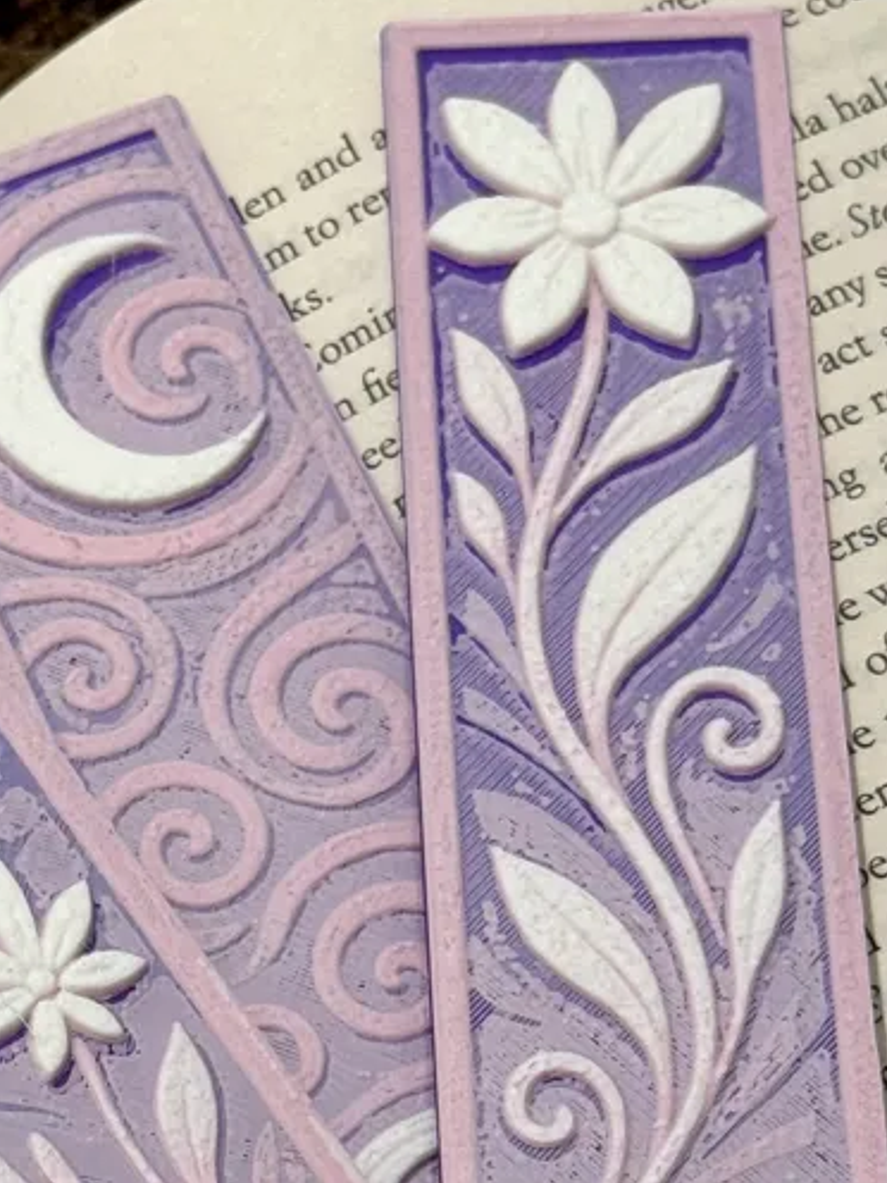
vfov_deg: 15.2
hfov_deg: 11.4
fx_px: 4407
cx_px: 48
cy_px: 810
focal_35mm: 129
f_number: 1.78
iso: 100
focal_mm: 6.76
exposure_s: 1/50
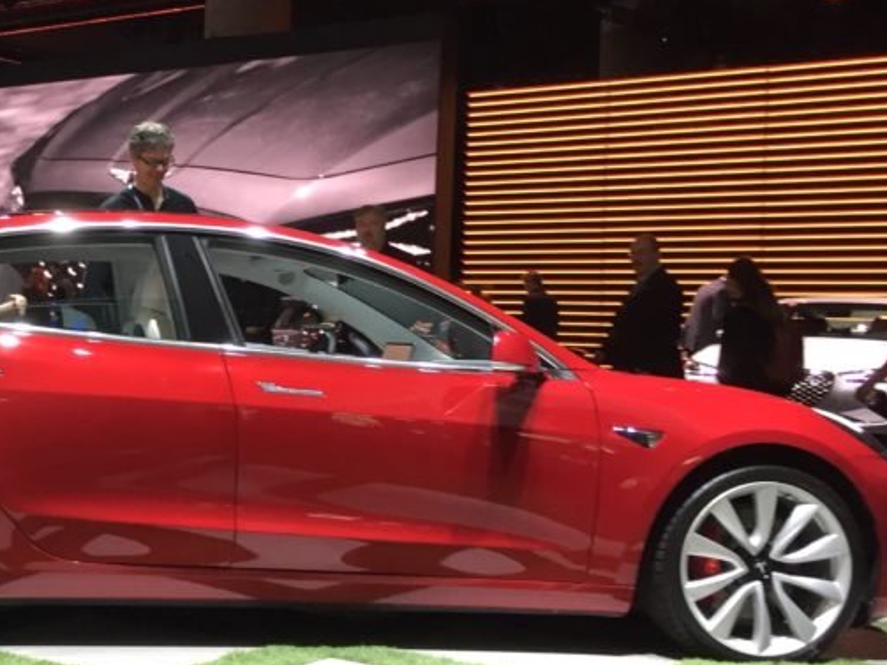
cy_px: 321
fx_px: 1511
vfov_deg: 24.8
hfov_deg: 30.9
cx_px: 49
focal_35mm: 59
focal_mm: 4.15
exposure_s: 1/30
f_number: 2.2
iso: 32
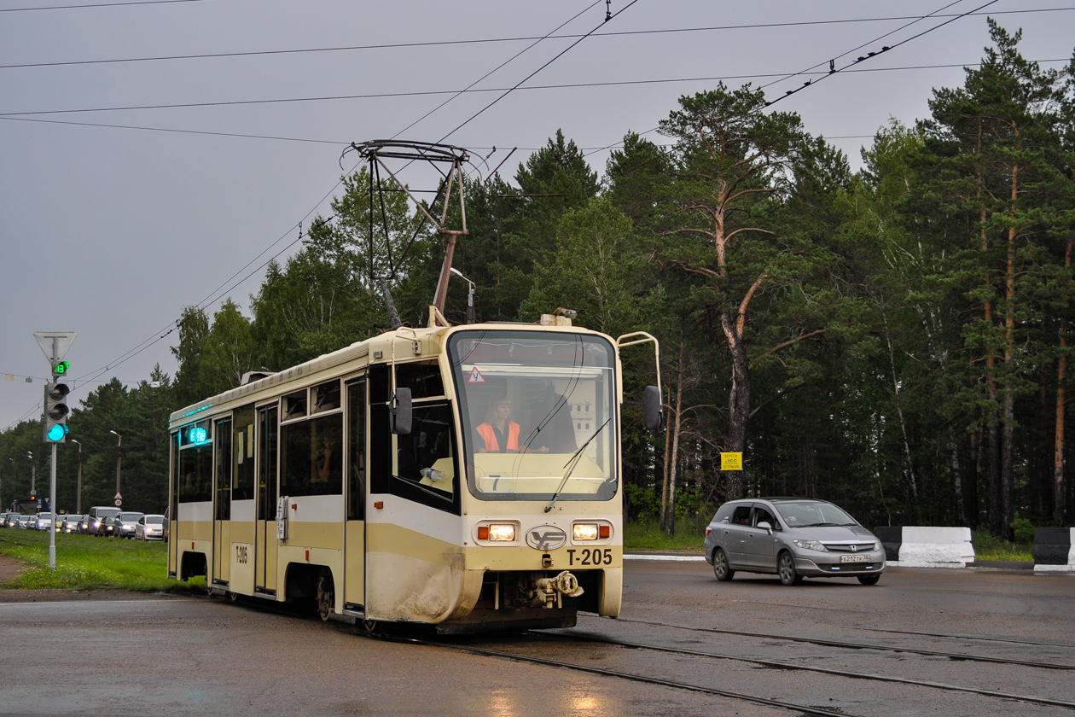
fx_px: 1702
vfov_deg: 23.8
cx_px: 538
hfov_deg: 35.1
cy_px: 358
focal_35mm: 57
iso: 200
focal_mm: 38
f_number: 5
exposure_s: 1/320
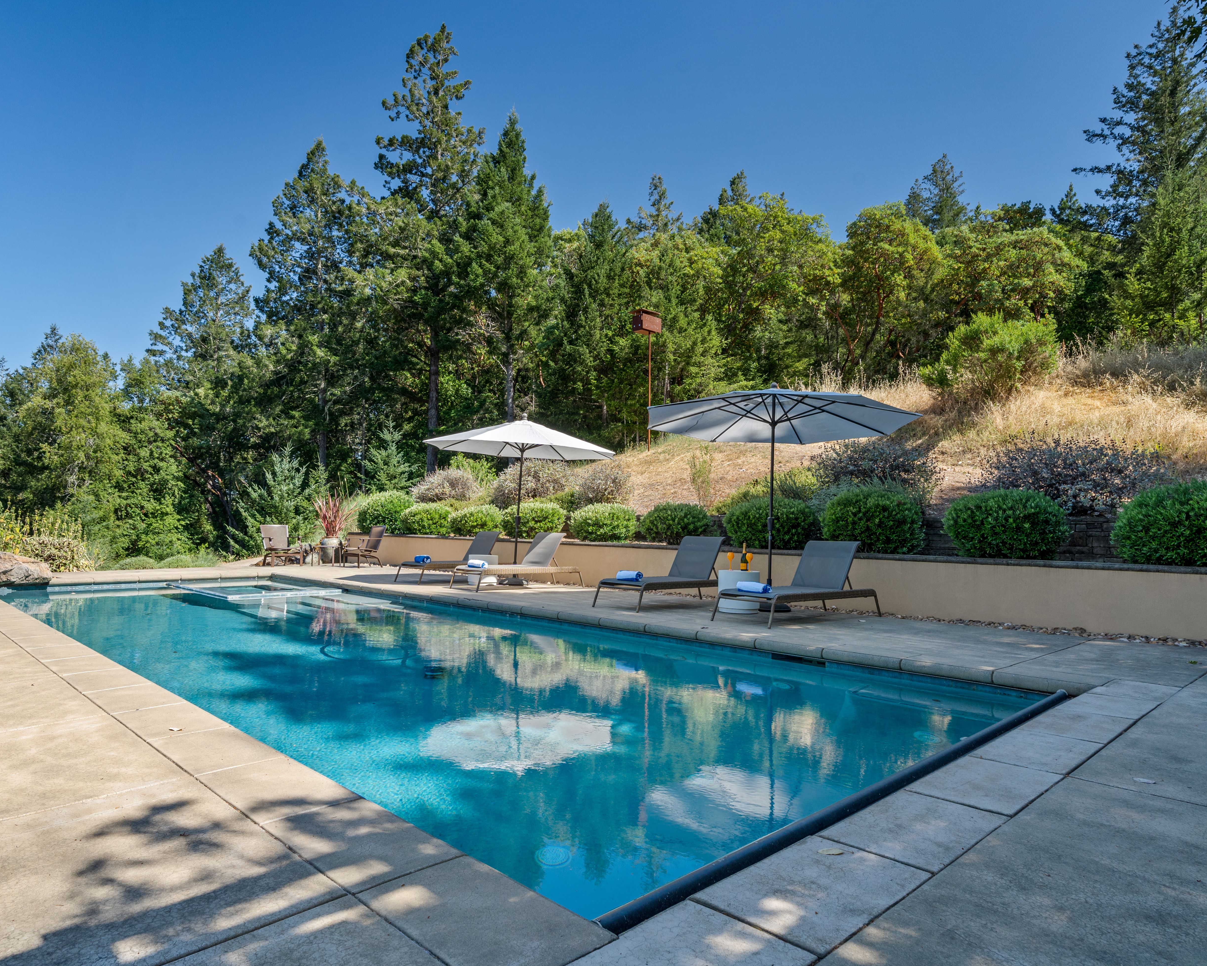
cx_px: 541
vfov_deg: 63.1
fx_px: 786
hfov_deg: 74.8
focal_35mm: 22
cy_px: 479
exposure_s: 1/90
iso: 320
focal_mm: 19
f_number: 9.5
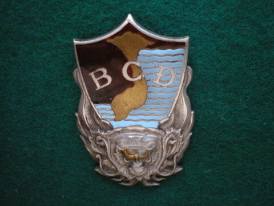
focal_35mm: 38
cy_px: 103
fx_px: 301
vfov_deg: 37.7
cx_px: 137
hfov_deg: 49.0
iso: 400
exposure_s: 1/25
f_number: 3.1
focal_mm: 6.3
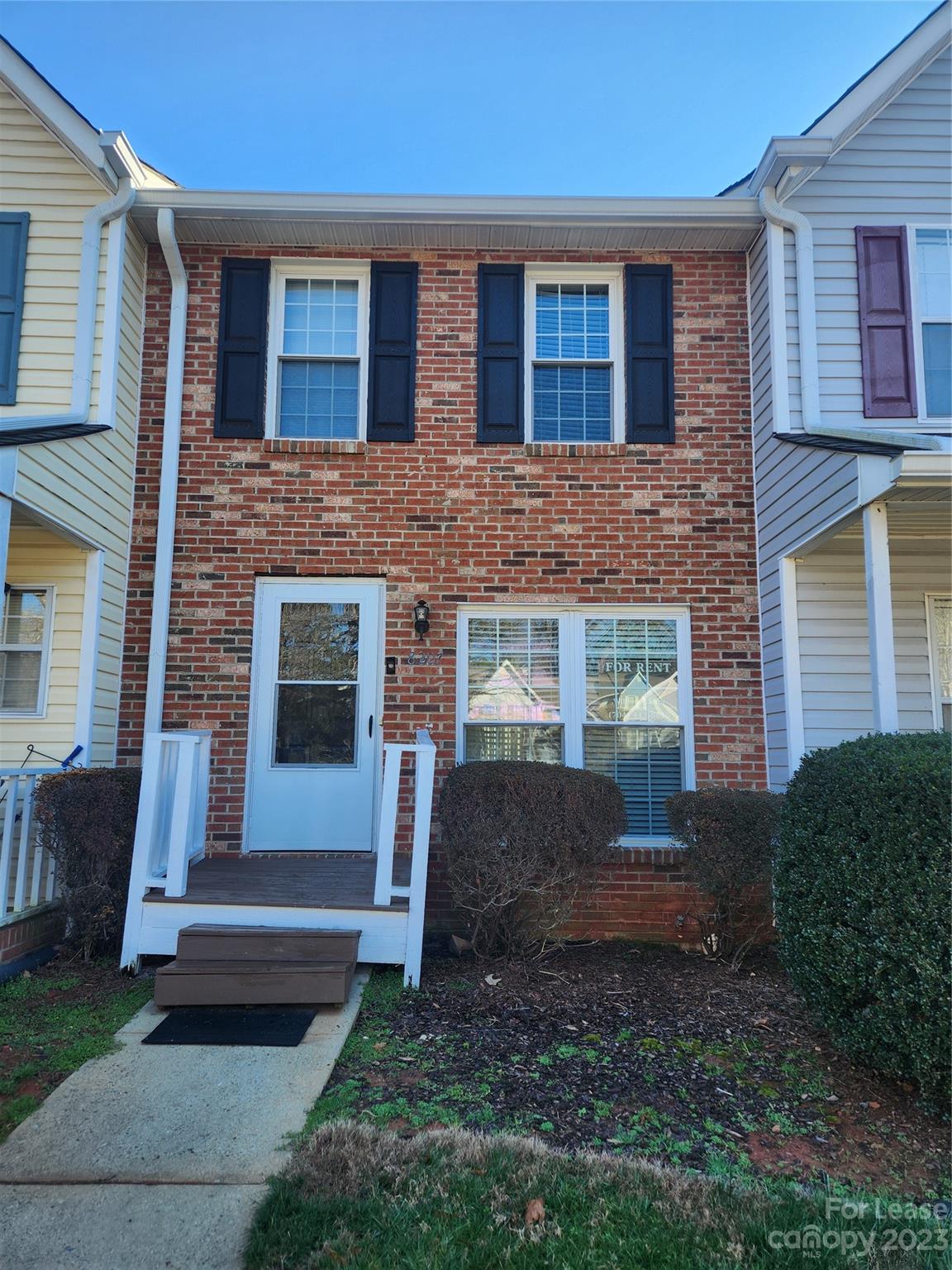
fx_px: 843
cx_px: 476
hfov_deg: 58.9
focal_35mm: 23
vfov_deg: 73.9
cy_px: 635
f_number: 1.8
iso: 20
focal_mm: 5.4
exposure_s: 1/378
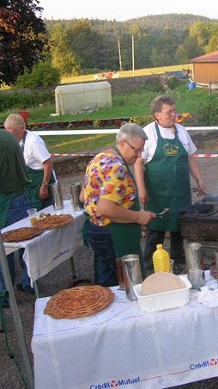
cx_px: 213
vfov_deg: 38.5
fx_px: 555
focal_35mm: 54
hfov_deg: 21.5
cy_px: 189
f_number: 2.8
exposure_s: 1/58.7
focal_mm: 5.8
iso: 50
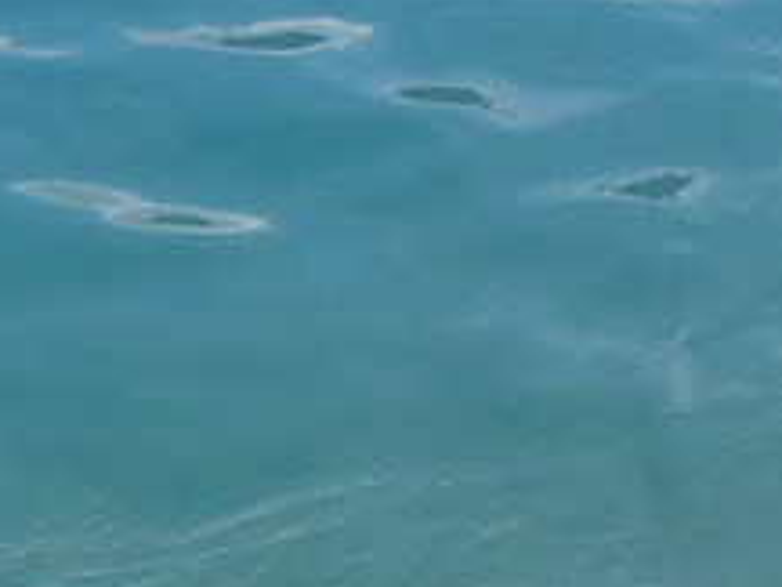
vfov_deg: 7.6
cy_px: 672
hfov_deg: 10.1
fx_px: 4383
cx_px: -112
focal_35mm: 194
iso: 80
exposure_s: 1/500
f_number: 3.3
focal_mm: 4.9
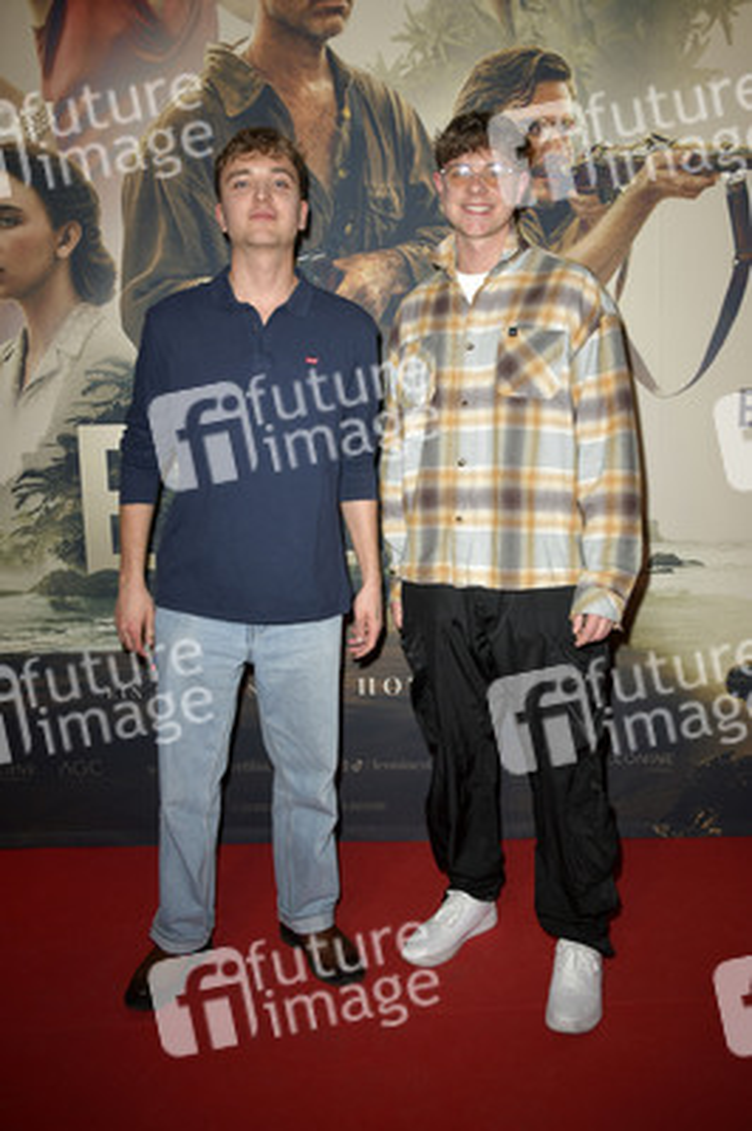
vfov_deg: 62.0
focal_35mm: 30
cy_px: 566
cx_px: 376
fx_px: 942
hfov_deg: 43.5
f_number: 5.6
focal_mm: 30
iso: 250
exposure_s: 1/250
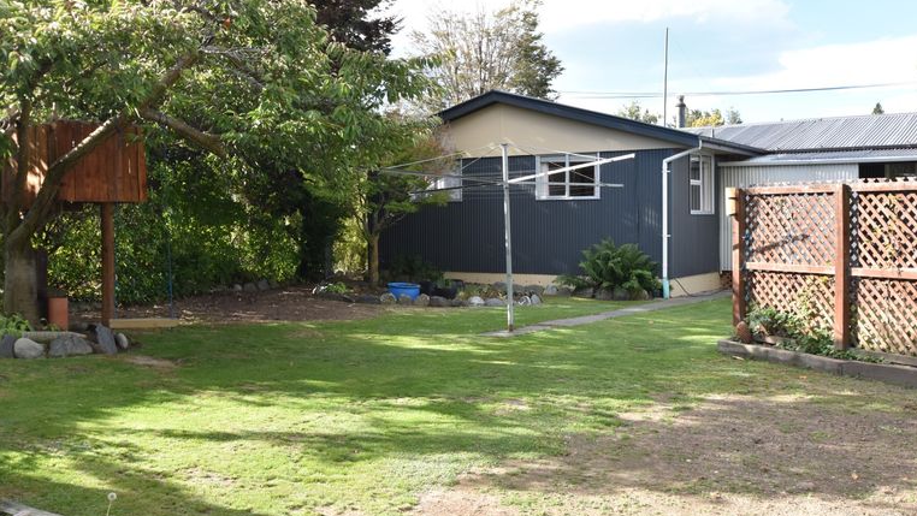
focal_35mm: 38
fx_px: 924
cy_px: 243
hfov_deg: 52.8
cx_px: 461
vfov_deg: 31.2
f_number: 8
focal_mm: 24
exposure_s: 1/250
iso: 400
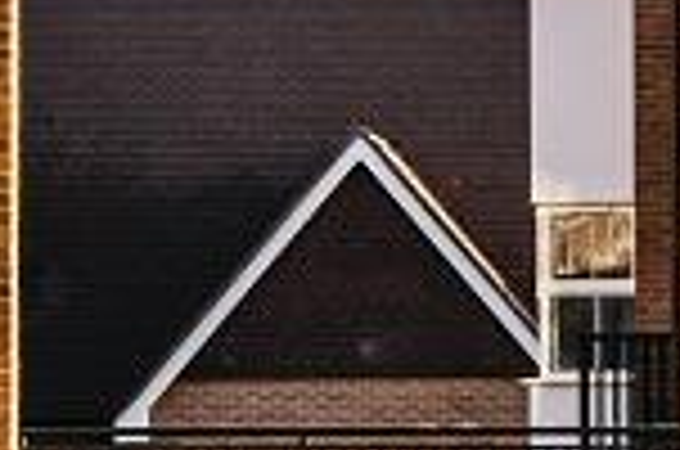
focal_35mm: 372
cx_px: 1878
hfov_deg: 5.3
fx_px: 7012
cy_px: -342
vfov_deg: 3.7
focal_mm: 56
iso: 400
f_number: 8
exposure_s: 1/250
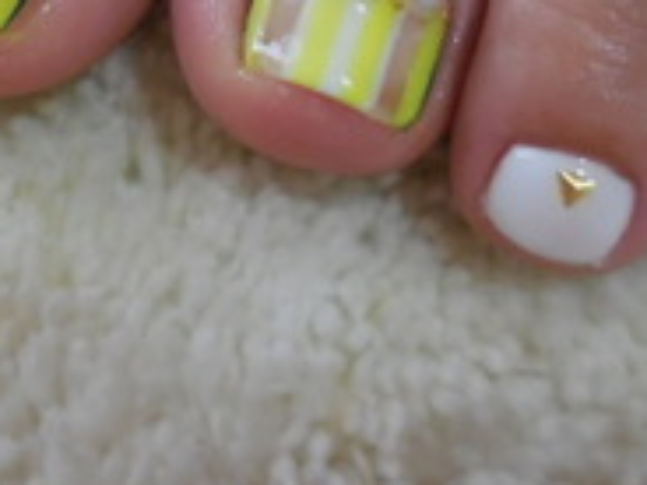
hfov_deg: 28.4
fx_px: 1271
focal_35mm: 68
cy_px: -100
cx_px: 214
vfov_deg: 20.2
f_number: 3.3
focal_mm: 4.5
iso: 400
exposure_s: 1/30
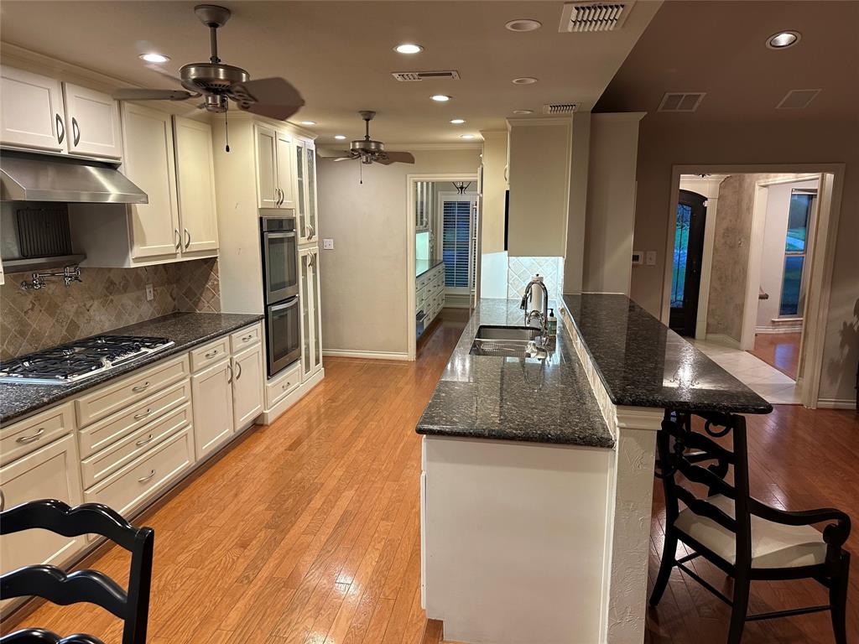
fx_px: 596
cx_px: 430
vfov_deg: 56.8
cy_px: 322
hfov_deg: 71.6
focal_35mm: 24
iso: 200
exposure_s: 1/60
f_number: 1.78
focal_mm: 6.86
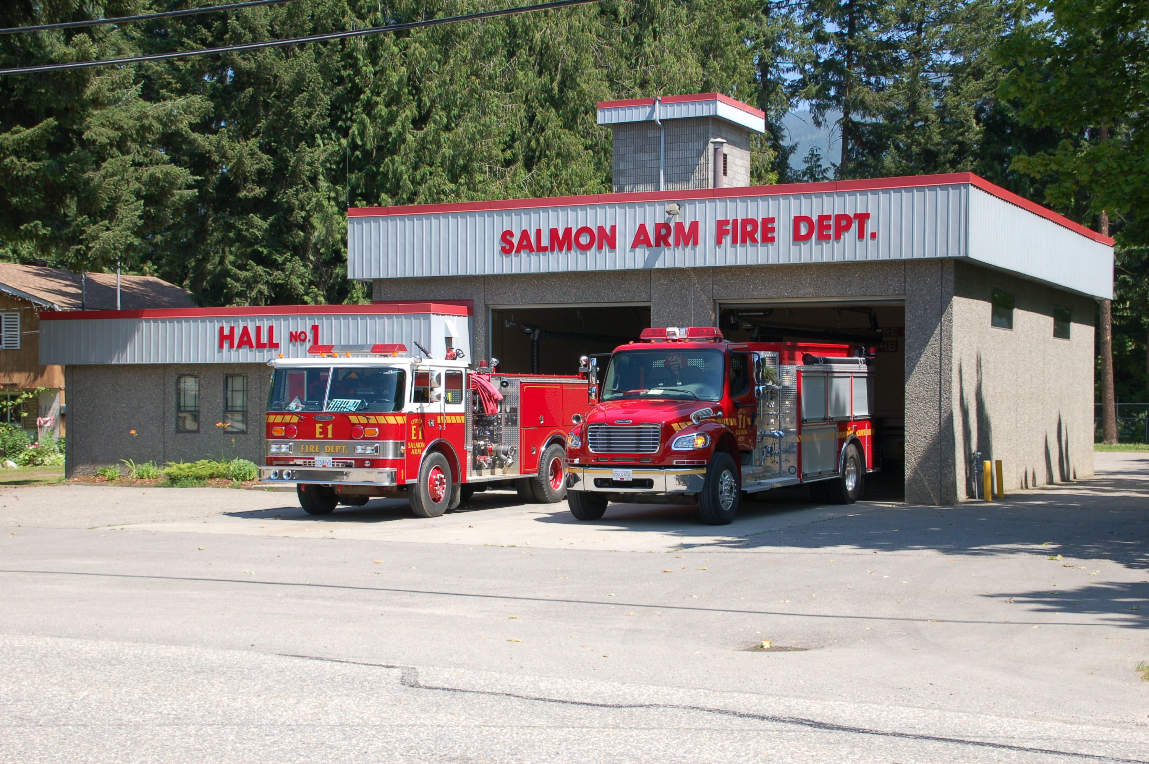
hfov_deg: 37.9
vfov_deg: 25.7
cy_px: 382
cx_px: 574
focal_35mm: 52
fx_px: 1674
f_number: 8
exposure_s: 1/250
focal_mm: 35
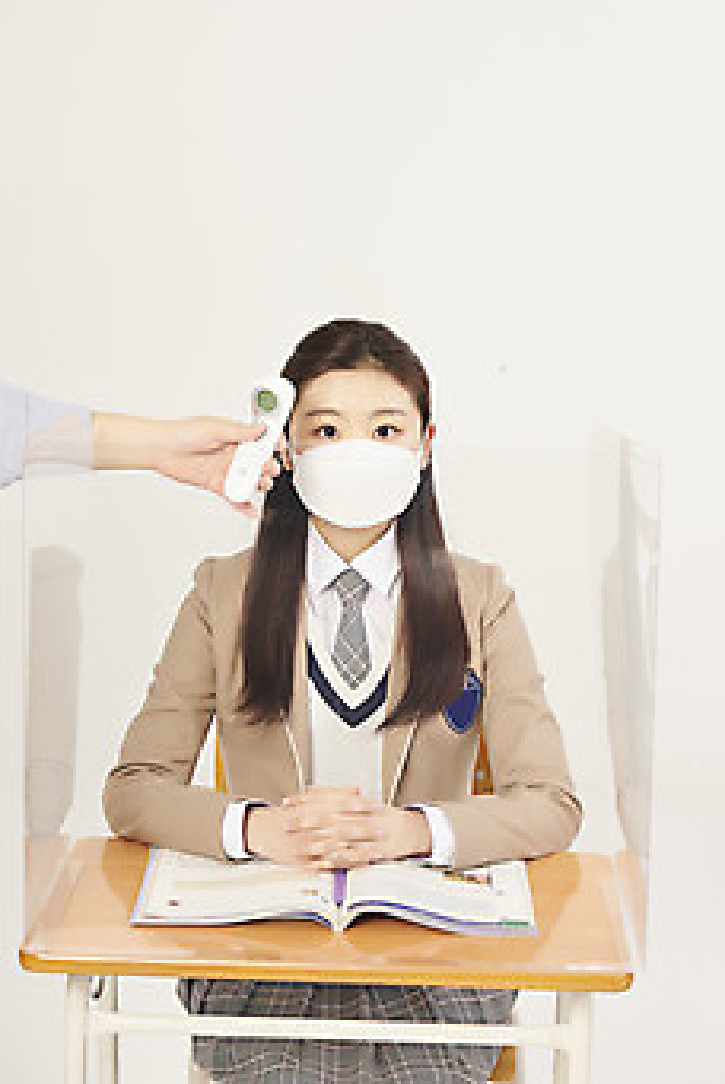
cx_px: 348
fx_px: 2472
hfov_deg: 16.7
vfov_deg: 24.7
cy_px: 515
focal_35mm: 82
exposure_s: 1/125
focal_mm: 70
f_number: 8
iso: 200
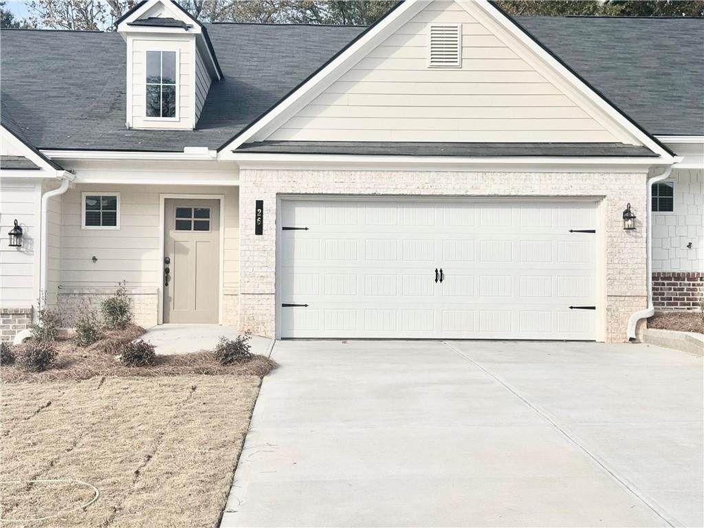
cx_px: 352
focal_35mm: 48
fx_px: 976
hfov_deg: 39.7
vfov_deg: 30.3
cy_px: 264
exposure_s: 1/4975
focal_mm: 6.76
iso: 64
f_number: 1.78
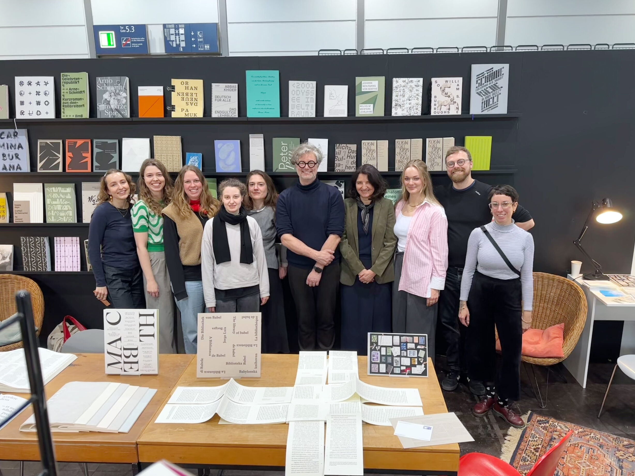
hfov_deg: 69.4
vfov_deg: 54.9
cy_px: 246
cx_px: 327
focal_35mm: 25
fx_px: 459
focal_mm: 6.86
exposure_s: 1/50
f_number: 1.78
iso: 200
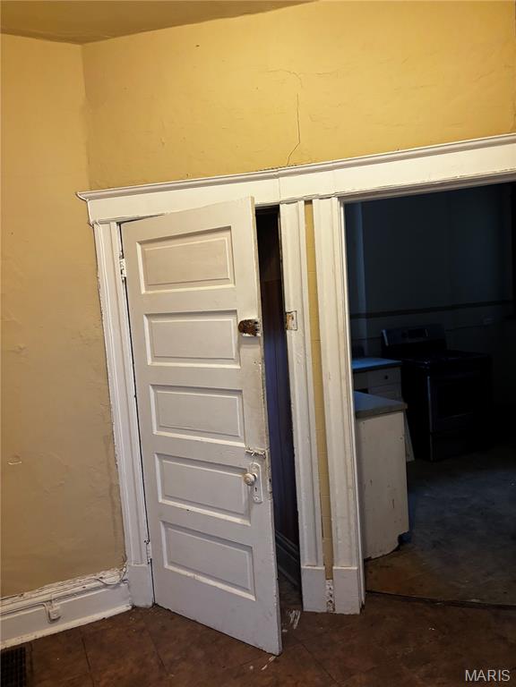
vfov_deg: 67.3
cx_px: 258
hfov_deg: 53.1
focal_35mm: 26
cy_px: 344
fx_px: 517
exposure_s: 1/60
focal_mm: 5.96
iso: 320
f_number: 1.6
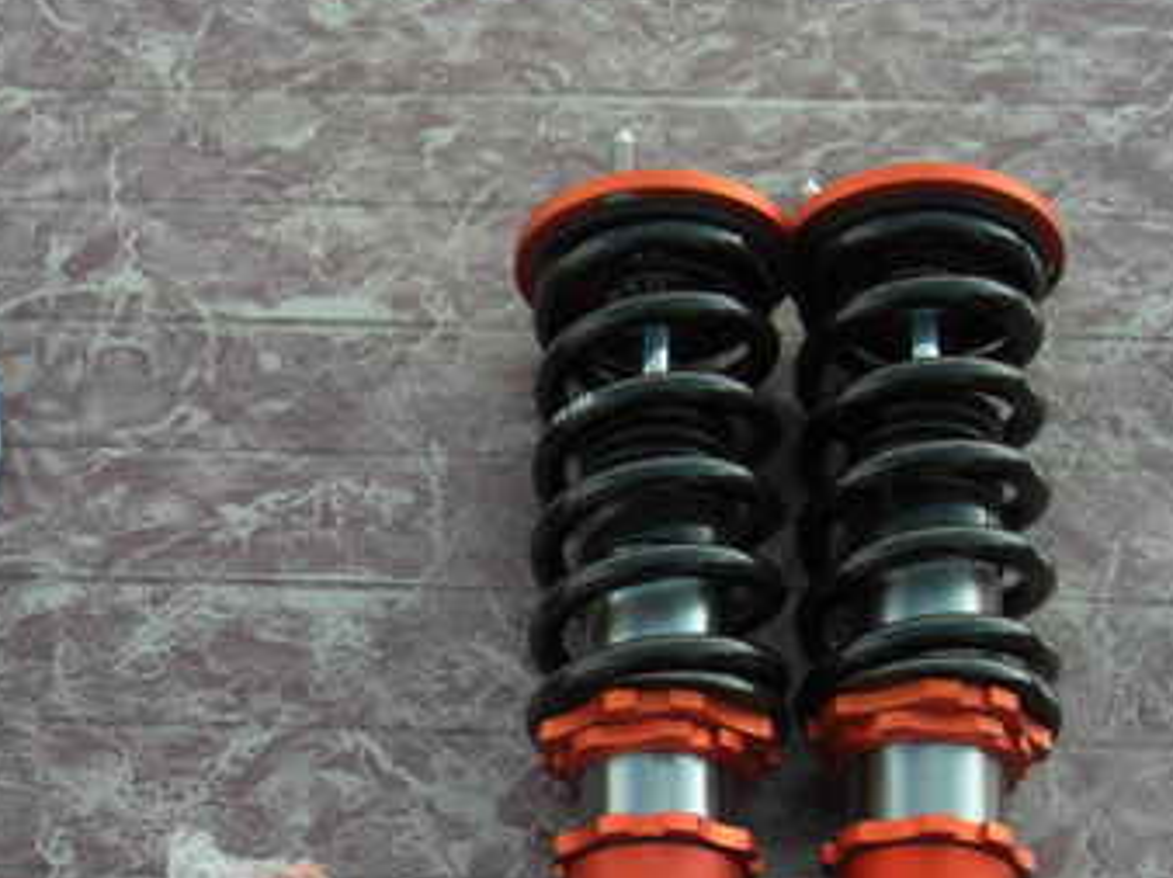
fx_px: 2438
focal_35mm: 72
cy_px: 781
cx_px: 253
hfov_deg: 26.6
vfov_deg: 20.0
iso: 80
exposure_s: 1/250
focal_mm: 7.9
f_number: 2.8
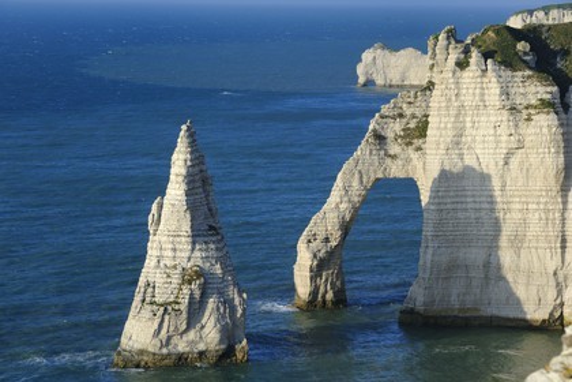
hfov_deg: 16.8
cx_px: 286
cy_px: 191
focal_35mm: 122
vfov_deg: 11.2
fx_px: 1938
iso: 200
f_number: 8
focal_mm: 122
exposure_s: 1/250
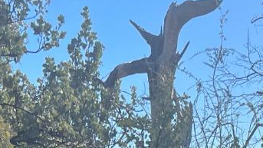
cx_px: 237
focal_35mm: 124
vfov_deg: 8.4
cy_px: 425
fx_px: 865
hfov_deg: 17.0
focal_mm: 5.7
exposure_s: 1/2353
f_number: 1.5
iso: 50
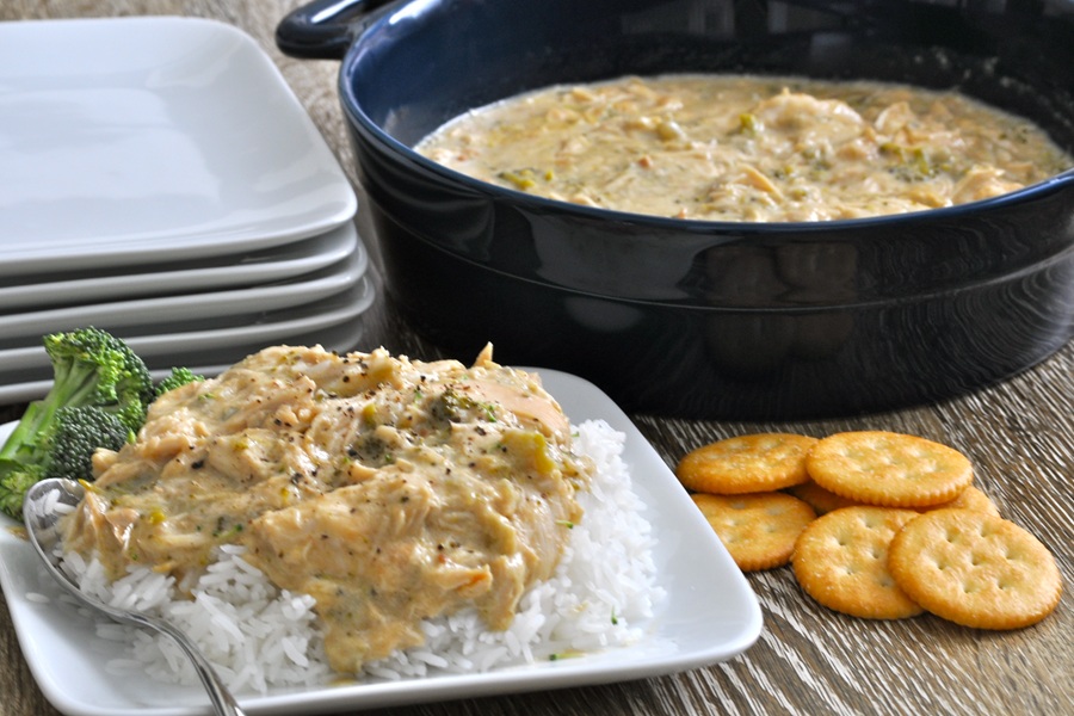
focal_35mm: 120
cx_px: 537
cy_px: 358
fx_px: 3580
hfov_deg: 17.1
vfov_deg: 11.4
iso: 280
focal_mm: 80
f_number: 13
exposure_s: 1/8
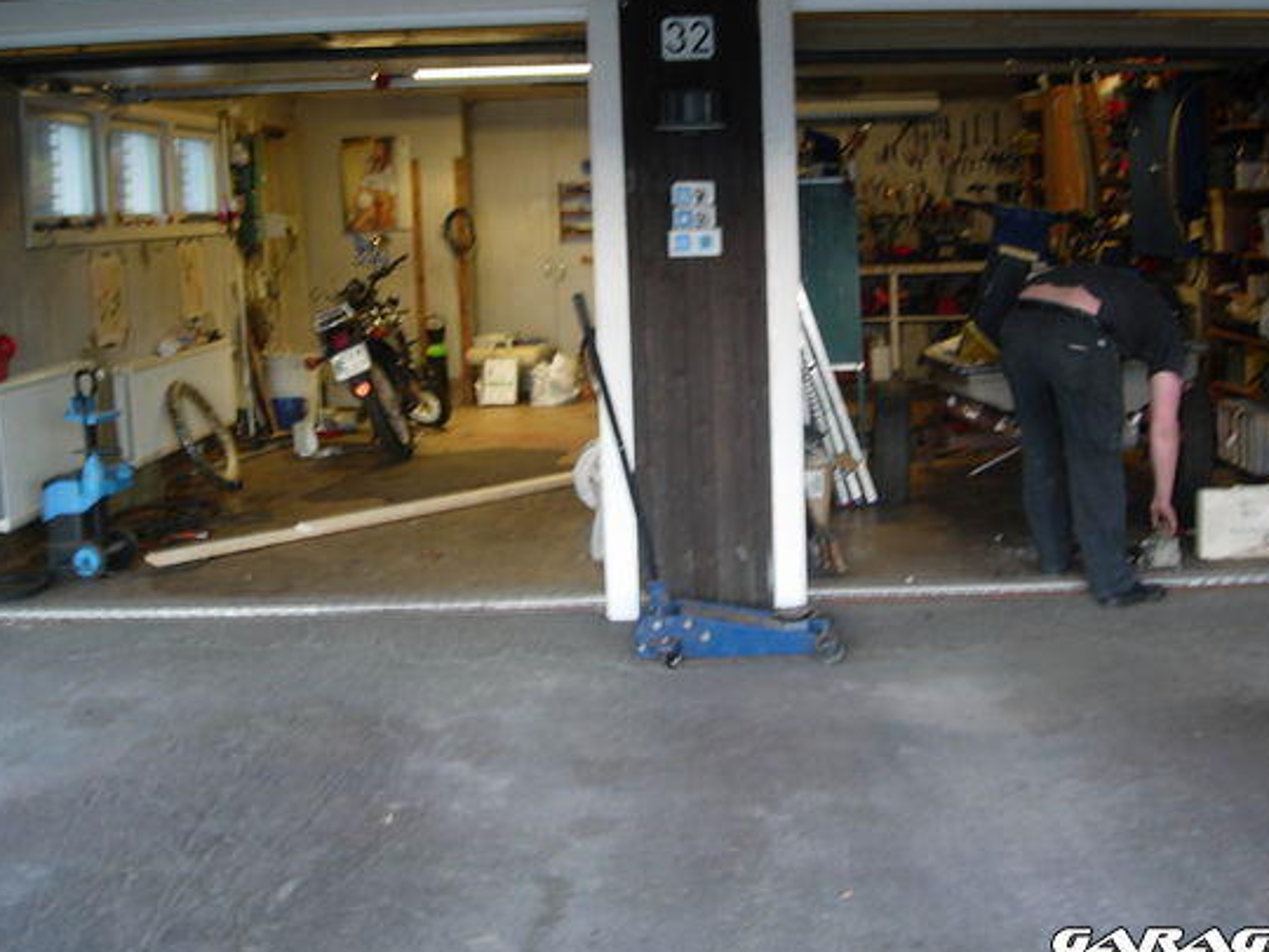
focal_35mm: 45
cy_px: 400
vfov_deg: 32.1
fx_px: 1650
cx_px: 703
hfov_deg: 42.0
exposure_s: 1/17.9
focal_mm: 7.8
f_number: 2.8
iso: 79
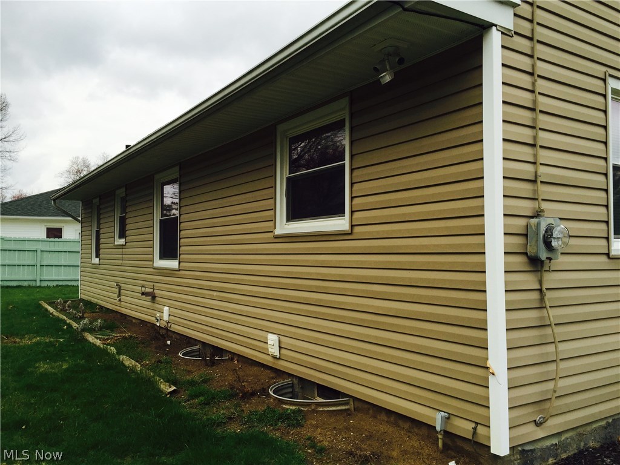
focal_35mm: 29
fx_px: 519
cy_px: 232
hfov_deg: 61.7
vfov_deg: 48.2
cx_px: 310
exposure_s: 1/220
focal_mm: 4.15
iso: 32
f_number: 2.2
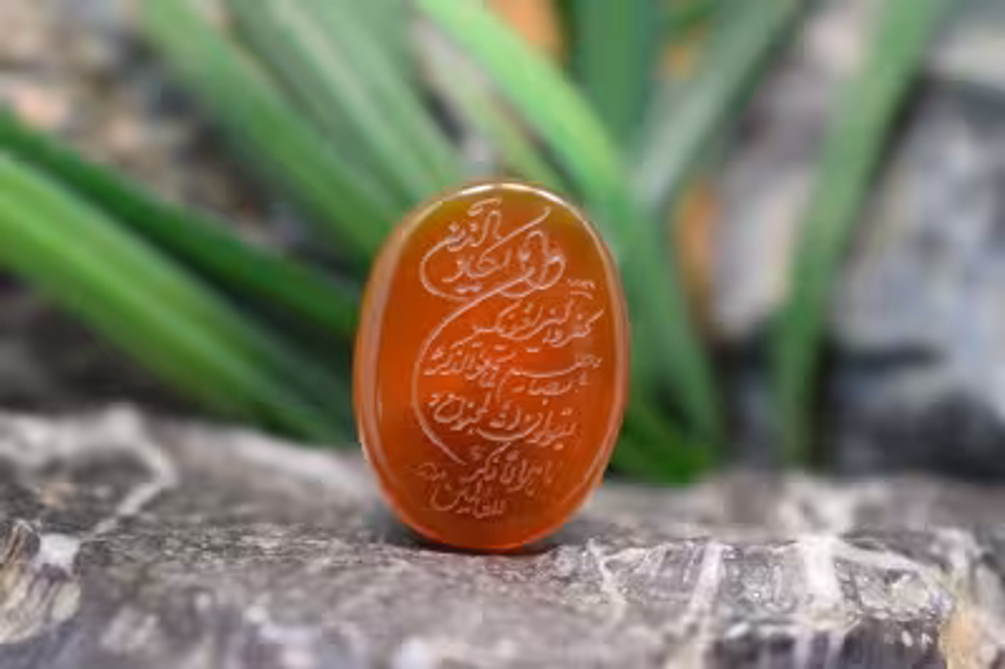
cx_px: 502
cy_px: 334
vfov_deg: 16.5
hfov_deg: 24.6
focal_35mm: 82
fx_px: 2301
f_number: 5.6
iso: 640
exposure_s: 1/60
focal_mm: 55
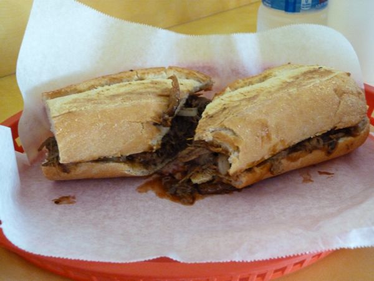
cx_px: 187
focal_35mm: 49
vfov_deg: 29.7
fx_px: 529
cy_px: 140
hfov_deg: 38.9
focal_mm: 8.7
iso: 800
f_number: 3.2
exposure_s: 1/13
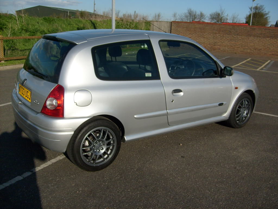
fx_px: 281
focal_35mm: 35
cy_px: 104
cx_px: 139
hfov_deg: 52.6
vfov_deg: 40.7
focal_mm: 5.8
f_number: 7.1
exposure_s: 1/500
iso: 80
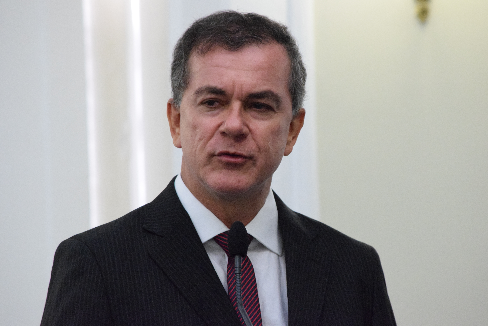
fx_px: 4880
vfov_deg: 3.8
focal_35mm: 360
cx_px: 244
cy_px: 163
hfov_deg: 5.7
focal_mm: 240
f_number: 8
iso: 7200
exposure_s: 1/80
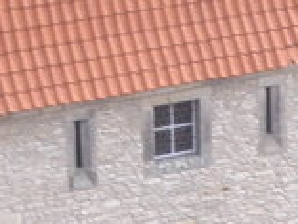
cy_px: 203
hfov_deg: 6.7
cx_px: 365
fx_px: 2522
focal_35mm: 293
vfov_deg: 5.1
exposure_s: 1/50
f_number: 3.5
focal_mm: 6.7
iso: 50
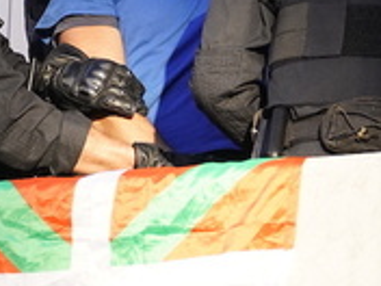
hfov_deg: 1.3
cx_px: 80
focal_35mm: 1583
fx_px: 17423
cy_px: 13
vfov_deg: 0.9
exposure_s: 1/1000
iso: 2500
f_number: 5.6
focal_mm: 400
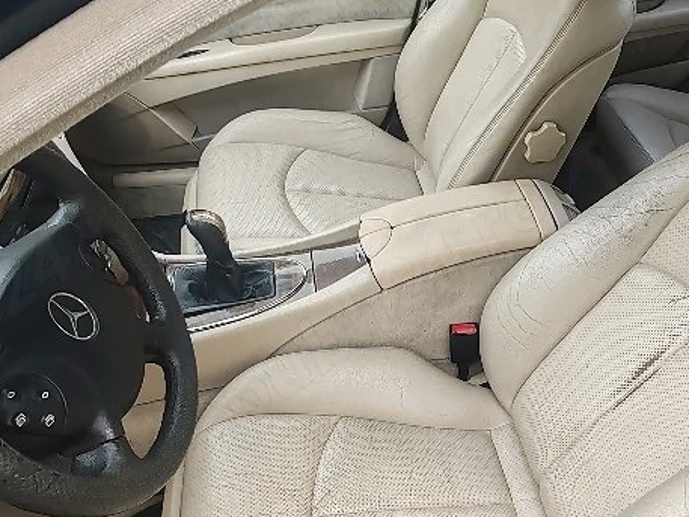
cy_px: 317
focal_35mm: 35
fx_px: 697
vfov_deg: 40.5
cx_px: 484
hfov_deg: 51.2
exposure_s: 1/50
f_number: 2.2
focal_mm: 1.96
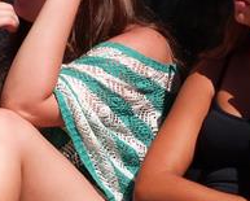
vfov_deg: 1.2
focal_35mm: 1328
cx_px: -41
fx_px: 9841
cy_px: 78
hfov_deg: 1.5
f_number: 5.6
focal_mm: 74
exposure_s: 1/640
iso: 100
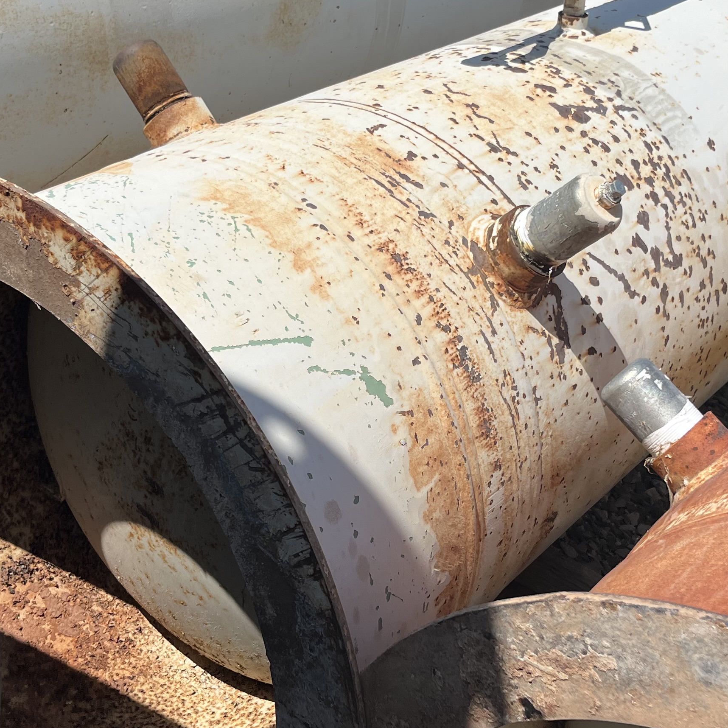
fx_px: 1285
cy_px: 308
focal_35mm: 54
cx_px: 411
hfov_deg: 31.6
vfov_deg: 31.6
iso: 50
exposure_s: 1/7353
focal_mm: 5.1
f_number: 1.6
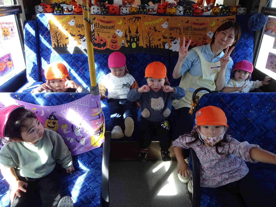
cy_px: 104
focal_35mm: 24
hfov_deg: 71.6
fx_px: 191
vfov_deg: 56.8
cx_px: 138
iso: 160
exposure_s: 1/60
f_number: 3.5
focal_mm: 4.1
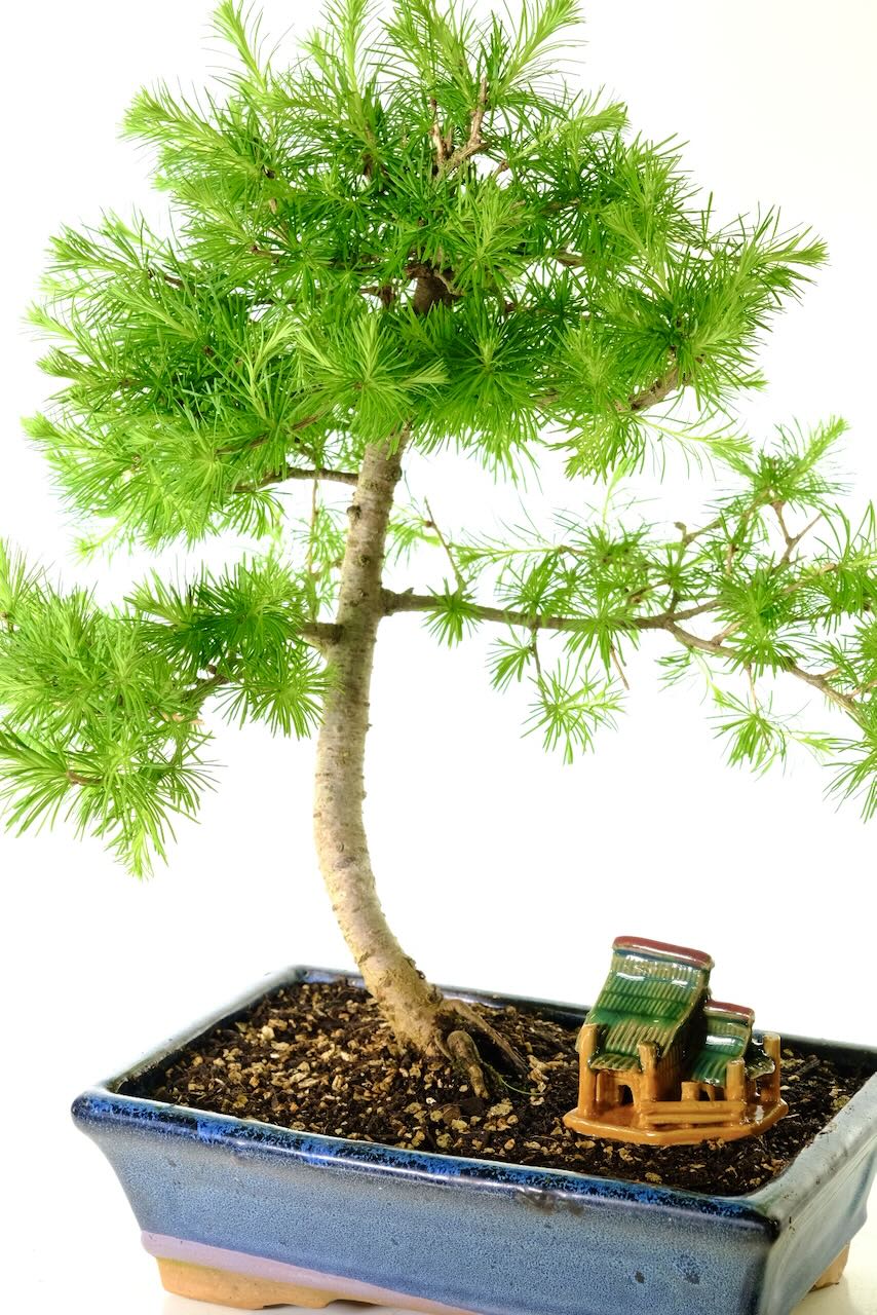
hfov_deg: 18.0
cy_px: 658
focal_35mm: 76
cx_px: 438
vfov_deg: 26.6
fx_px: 2775
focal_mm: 50.5
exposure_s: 1/30
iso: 1600
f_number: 8
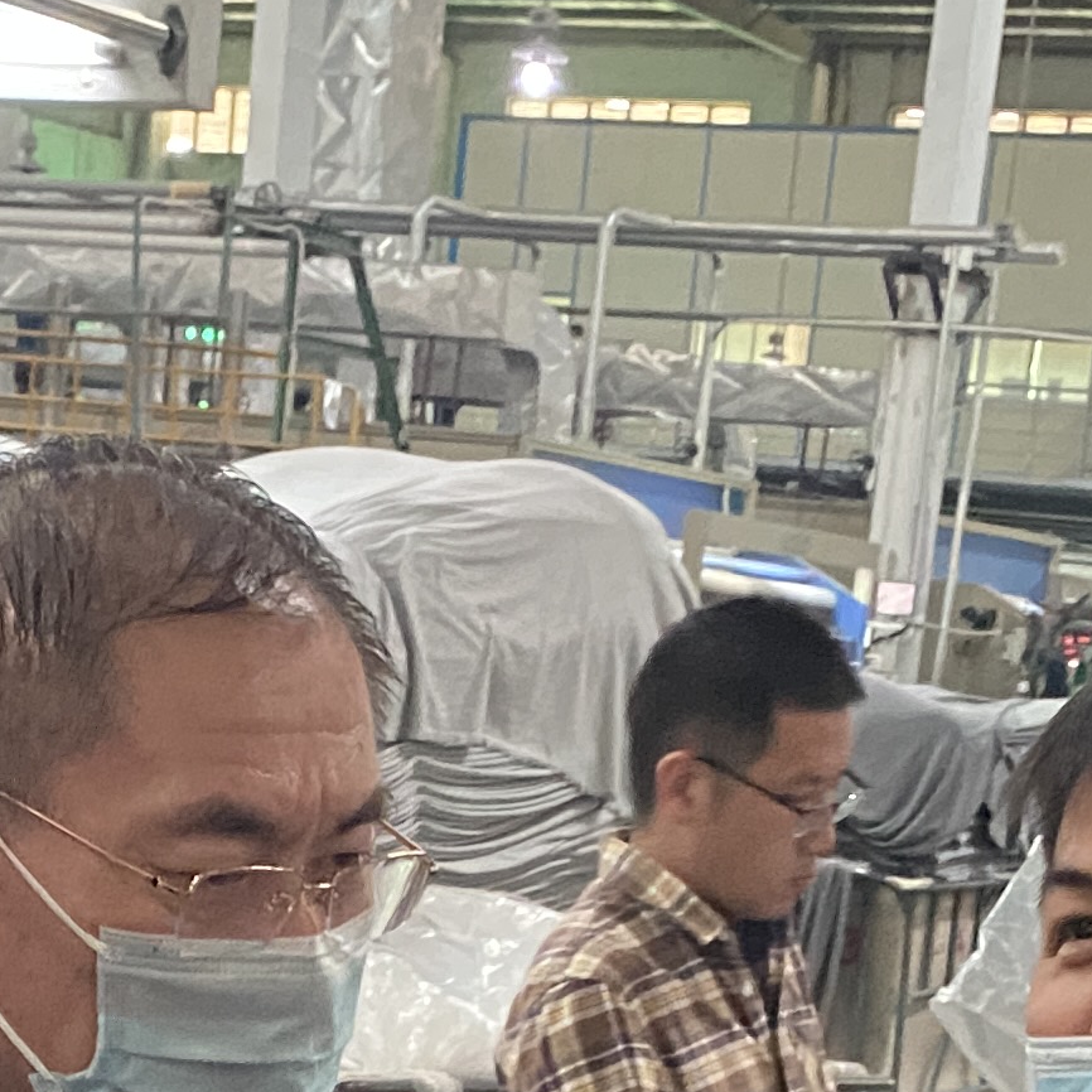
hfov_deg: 16.3
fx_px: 3819
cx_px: 494
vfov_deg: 15.0
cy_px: 1681
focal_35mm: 107
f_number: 1.8
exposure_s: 1/40
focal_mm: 4.25
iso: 640
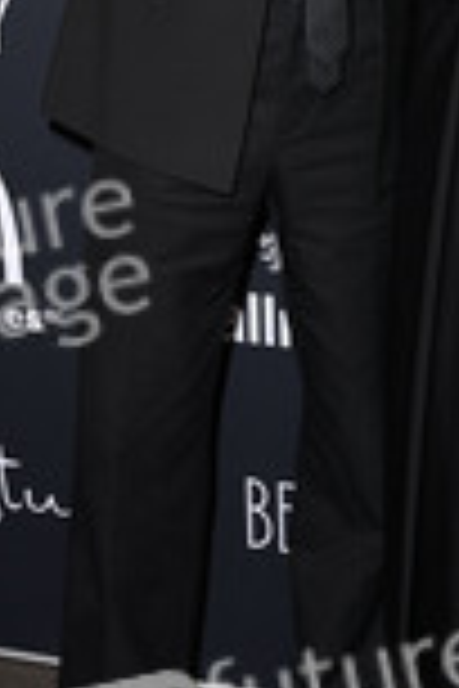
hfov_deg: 12.4
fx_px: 2104
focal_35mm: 110
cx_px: 410
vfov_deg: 18.3
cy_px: 63
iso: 500
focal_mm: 42
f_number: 5.6
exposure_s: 1/250
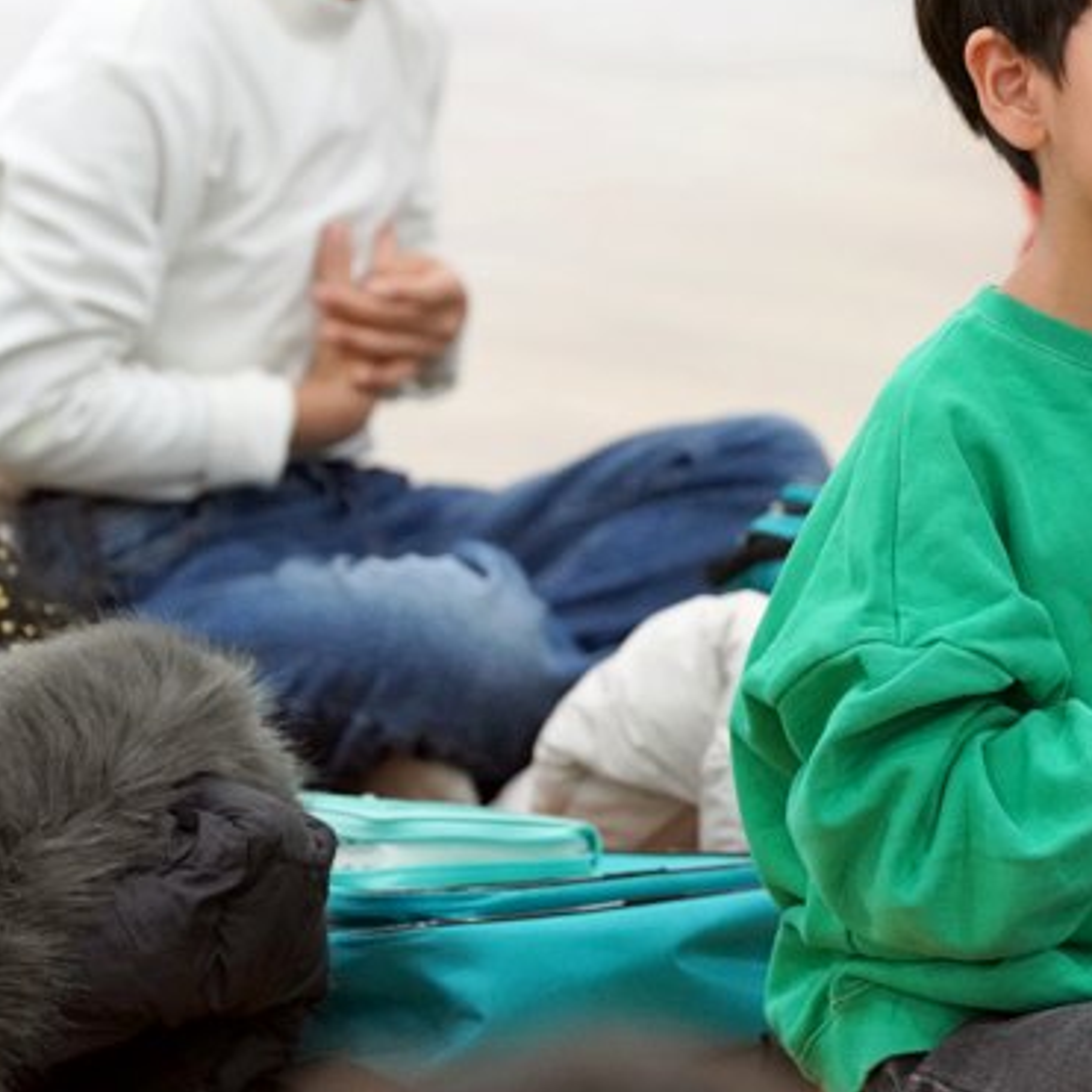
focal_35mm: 412
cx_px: 1157
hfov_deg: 4.2
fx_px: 14704
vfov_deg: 4.3
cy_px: 235
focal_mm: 200
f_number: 4
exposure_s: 1/250
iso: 3200
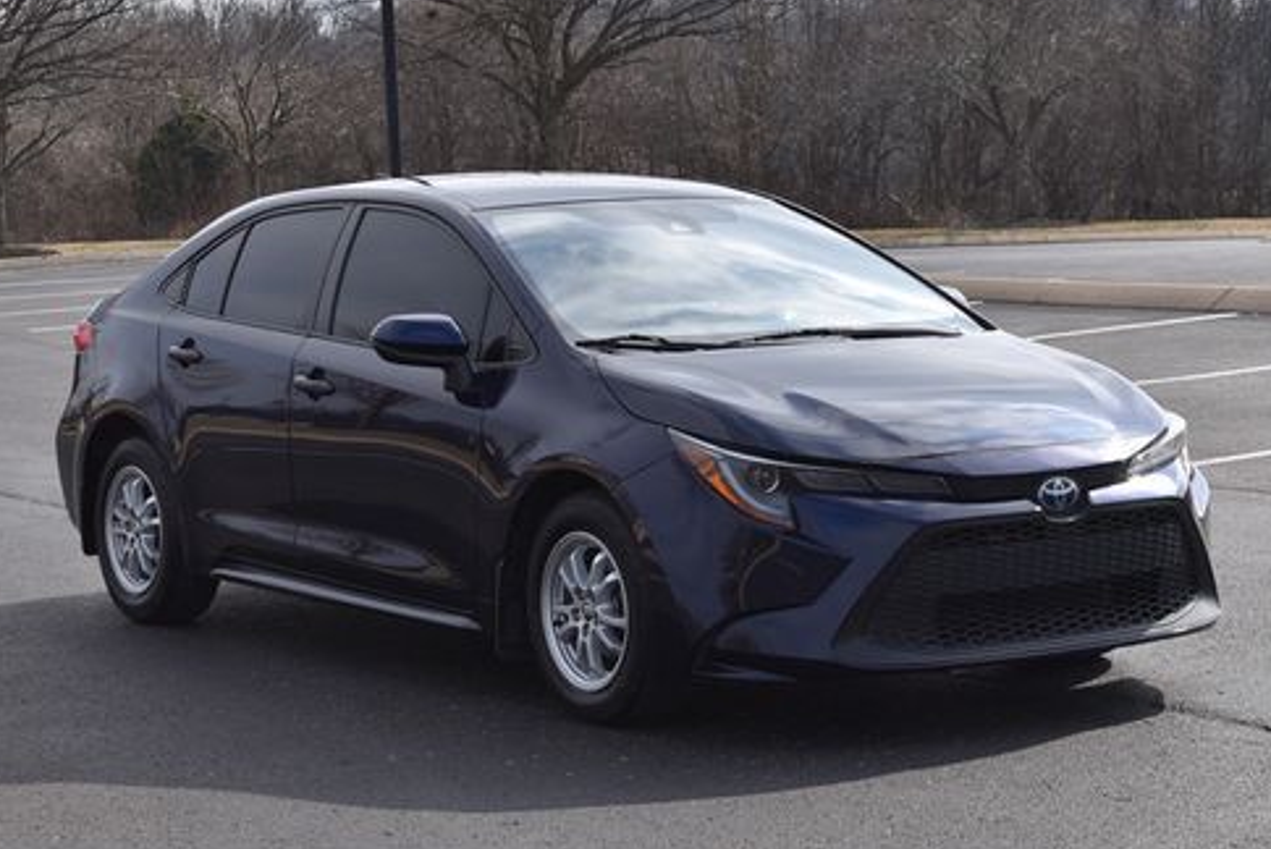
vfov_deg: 14.4
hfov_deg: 21.4
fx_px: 3356
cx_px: 755
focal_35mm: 95
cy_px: 308
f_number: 8
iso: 100
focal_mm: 48
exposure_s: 1/320
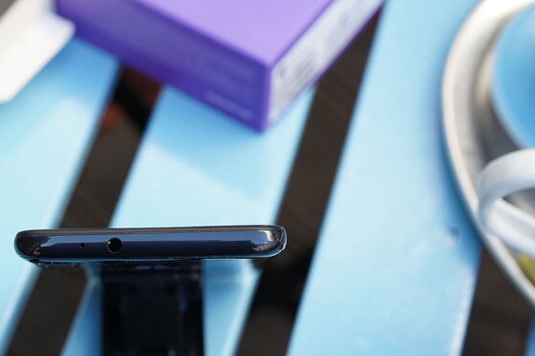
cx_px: 139
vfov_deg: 14.5
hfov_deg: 21.5
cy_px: 235
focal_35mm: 94
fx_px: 1396
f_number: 5.6
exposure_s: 1/250
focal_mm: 55
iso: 1600
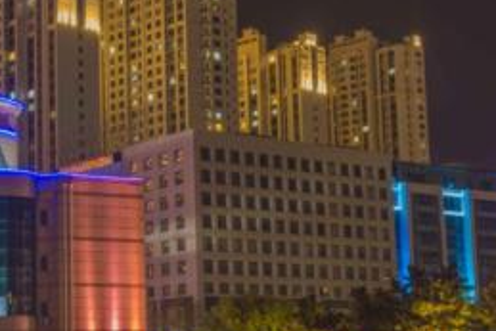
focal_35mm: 87
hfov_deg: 23.2
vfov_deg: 15.7
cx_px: 138
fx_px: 1199
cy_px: 186
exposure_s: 30
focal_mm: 45
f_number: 16
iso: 50
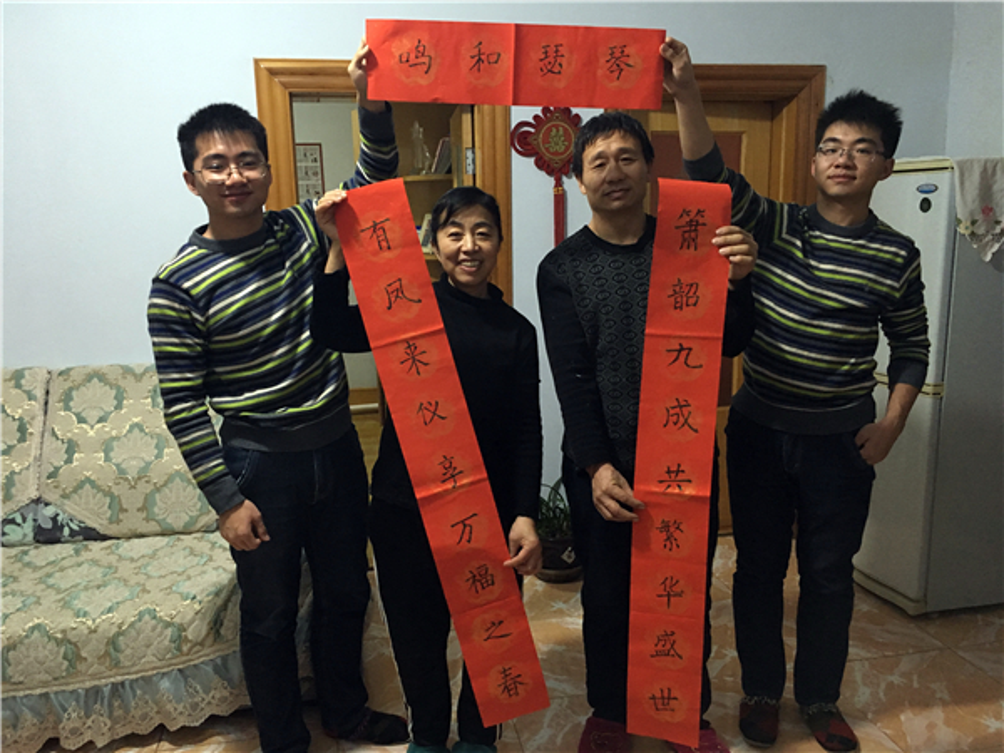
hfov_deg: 61.7
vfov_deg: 48.2
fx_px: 841
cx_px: 502
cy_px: 376
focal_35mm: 29
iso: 200
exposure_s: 1/33
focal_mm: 4.15
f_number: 2.2
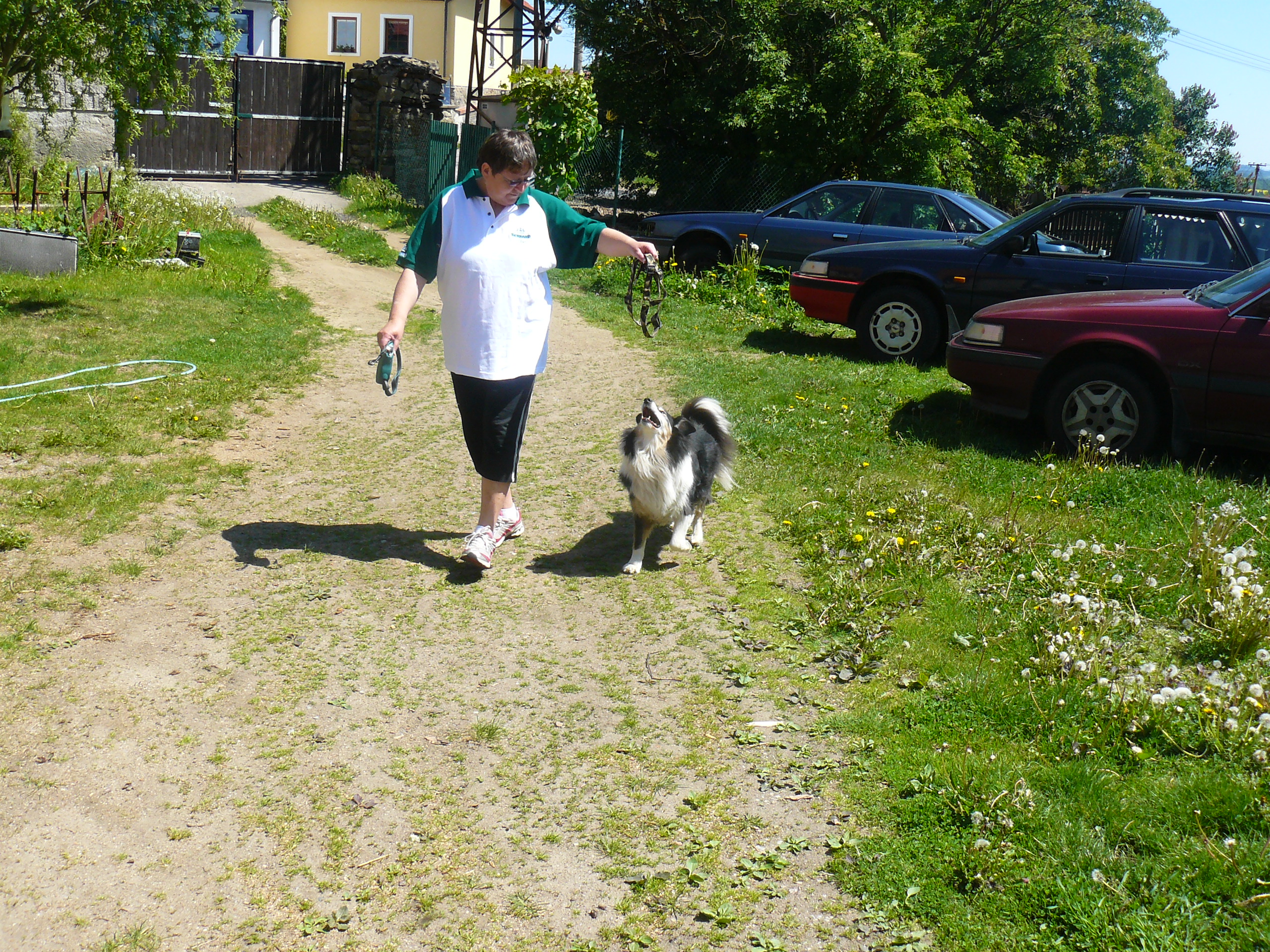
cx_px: 635
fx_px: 1321
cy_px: 476
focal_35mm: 36
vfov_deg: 39.7
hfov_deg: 51.4
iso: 100
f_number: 5.6
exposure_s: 1/250
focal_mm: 6
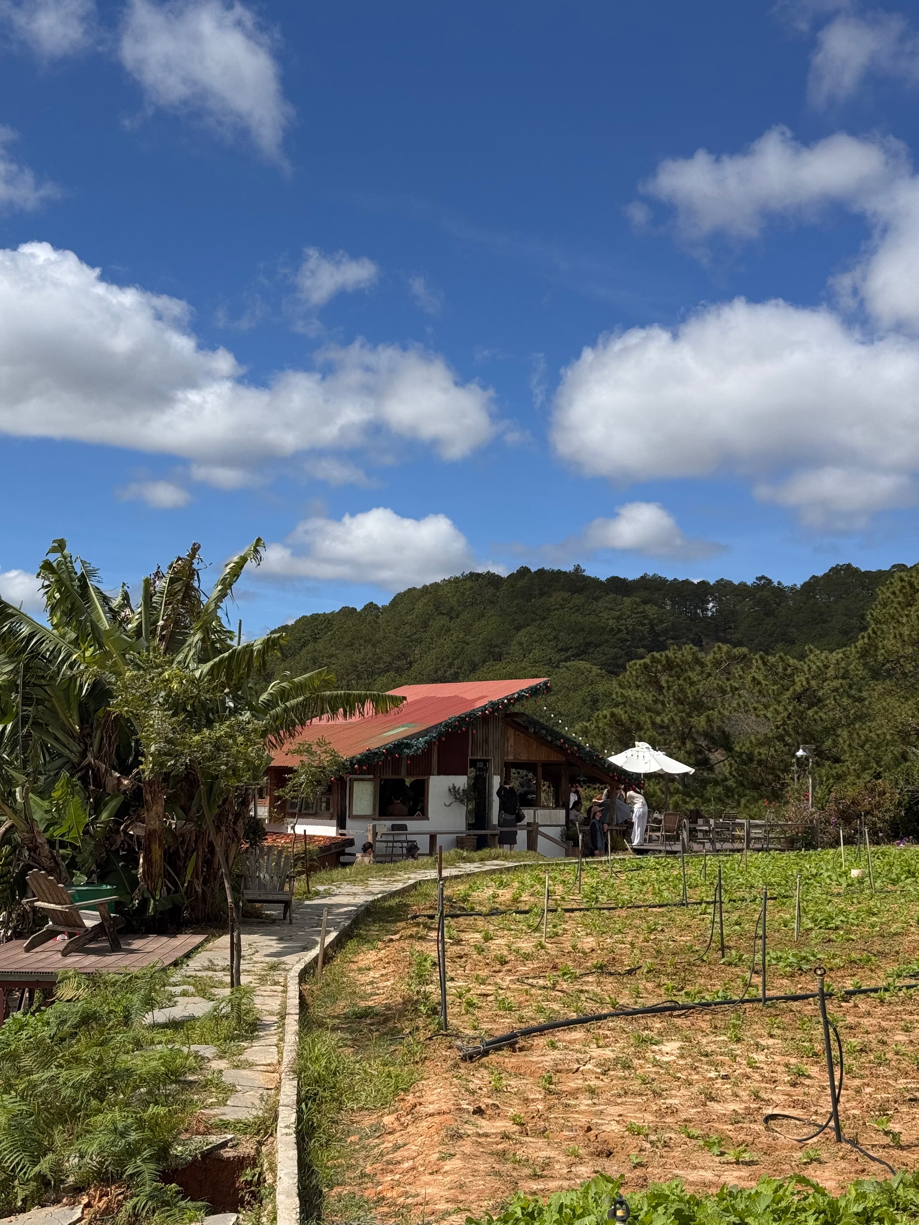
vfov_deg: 39.7
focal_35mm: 48
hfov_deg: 30.3
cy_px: 612
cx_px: 460
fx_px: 1699
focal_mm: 6.76
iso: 64
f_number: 1.78
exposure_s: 1/7092
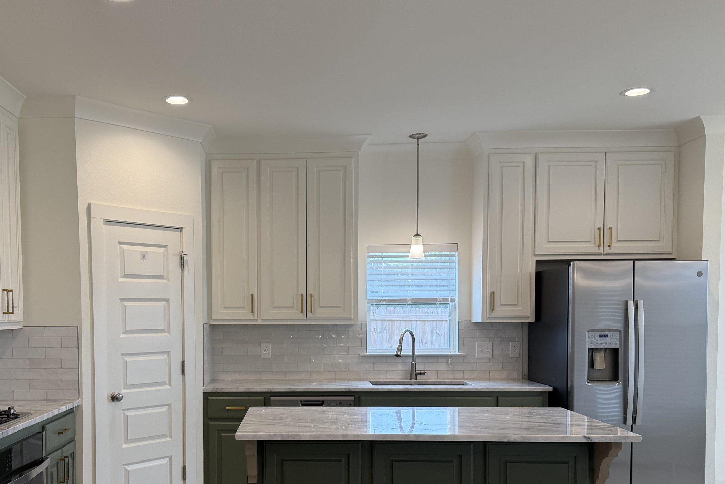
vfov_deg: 36.1
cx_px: 267
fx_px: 725
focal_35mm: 36
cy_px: 356
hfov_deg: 52.5
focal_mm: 6.76
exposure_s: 1/171
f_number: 1.78
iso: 125
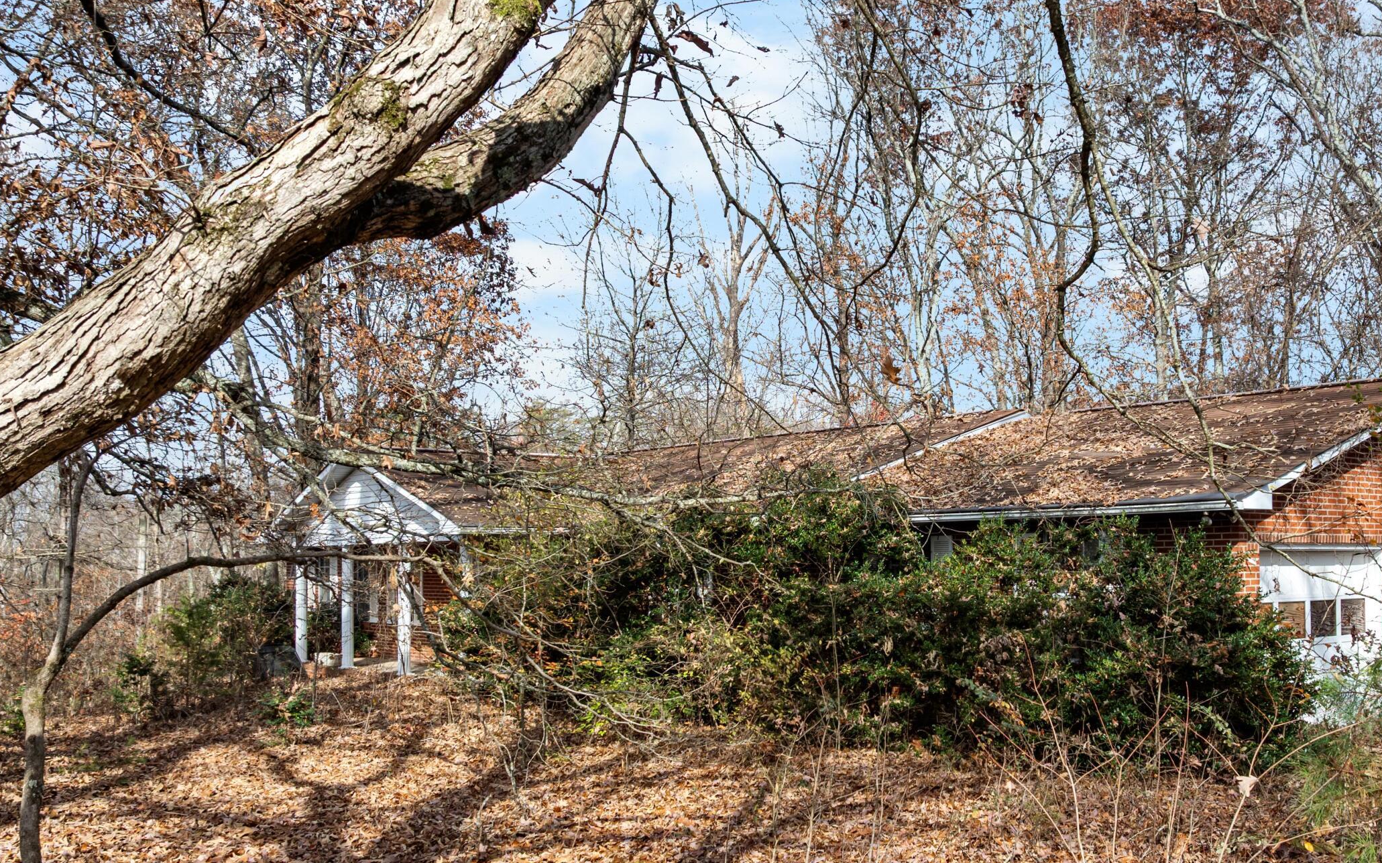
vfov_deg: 34.3
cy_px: 533
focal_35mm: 37
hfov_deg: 52.0
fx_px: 1394
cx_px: 894
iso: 110
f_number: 2.8
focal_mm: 12.29
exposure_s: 1/100
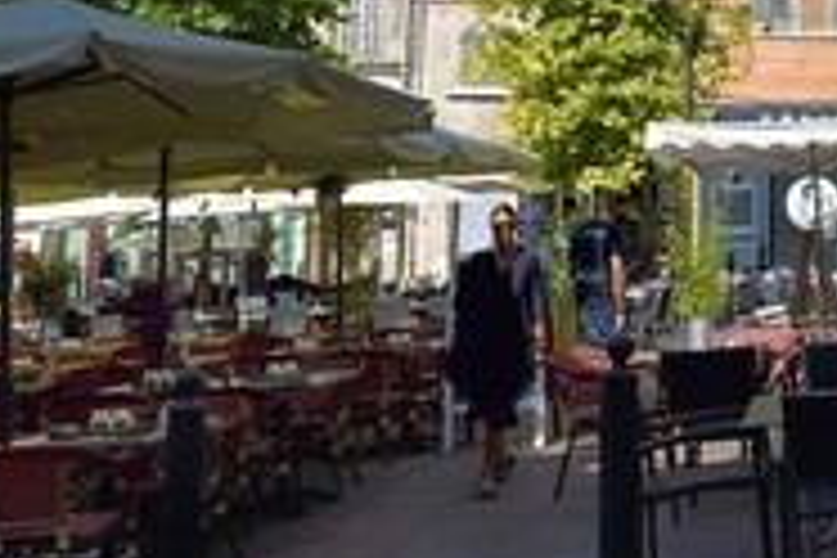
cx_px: 850
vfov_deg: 21.2
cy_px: -45
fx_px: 1418
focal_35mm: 61
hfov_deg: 30.4
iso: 200
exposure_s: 1/320
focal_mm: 27
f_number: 16
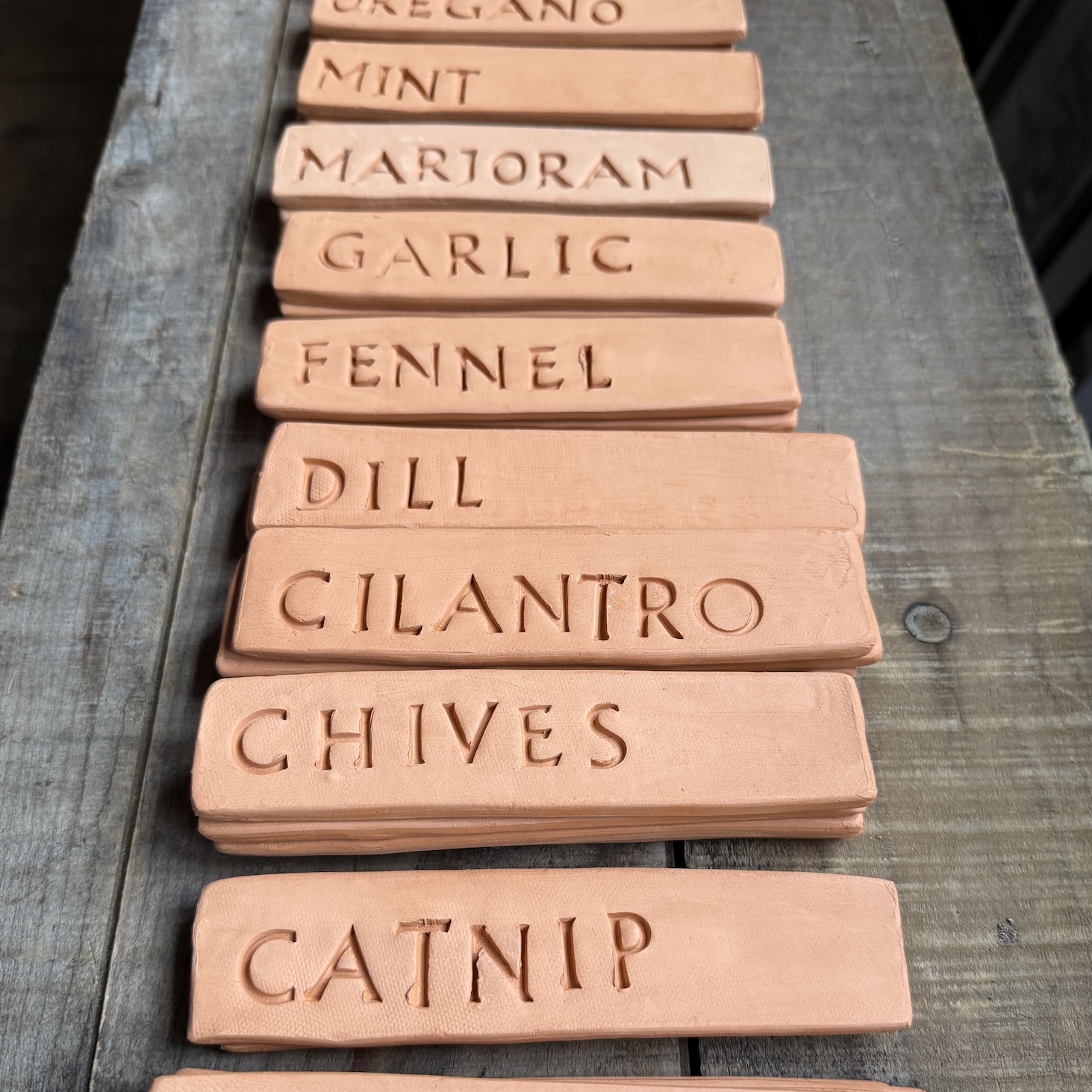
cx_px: 555
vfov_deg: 55.2
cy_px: 662
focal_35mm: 29
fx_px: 1035
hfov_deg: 55.6
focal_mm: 6.76
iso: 160
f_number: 1.78
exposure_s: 1/121
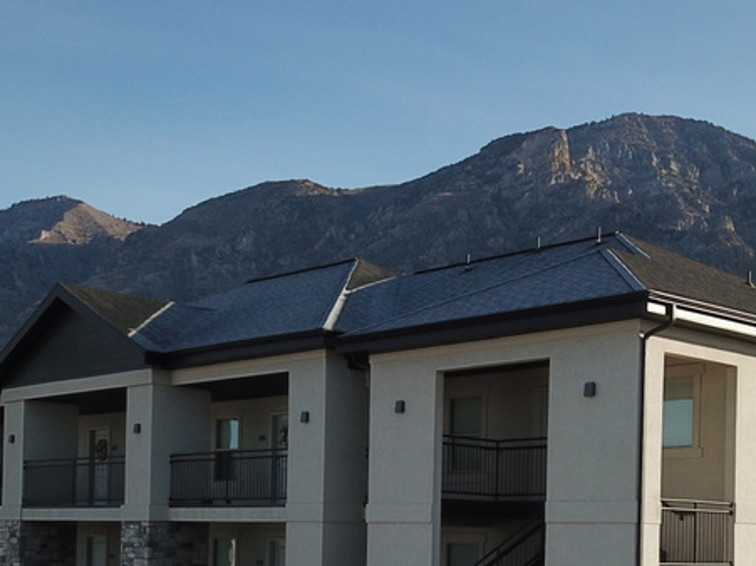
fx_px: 1288
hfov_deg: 32.6
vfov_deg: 24.1
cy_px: 516
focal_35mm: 59
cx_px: 438
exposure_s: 1/1395
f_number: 2.2
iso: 100
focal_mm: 4.7
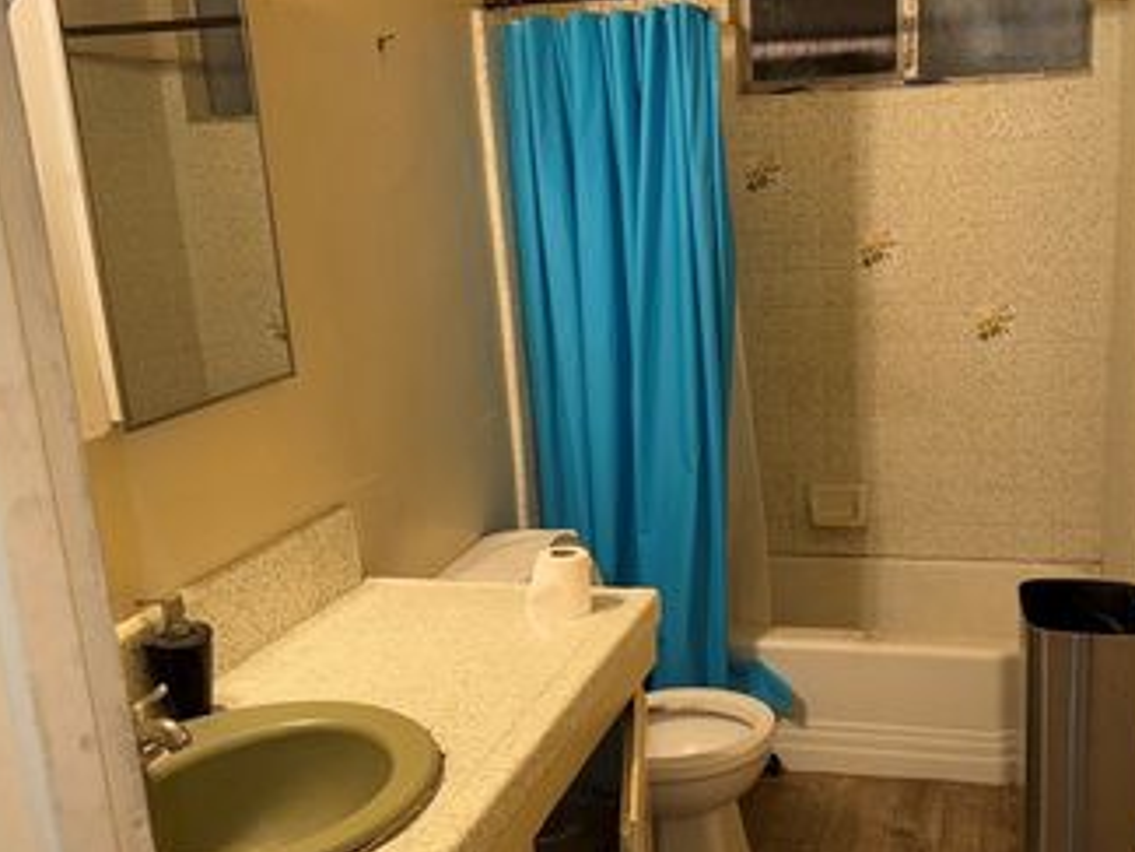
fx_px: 1213
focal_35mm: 37
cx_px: 715
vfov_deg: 38.6
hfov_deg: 49.6
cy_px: 458
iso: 50
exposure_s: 1/46
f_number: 1.78
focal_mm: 6.76
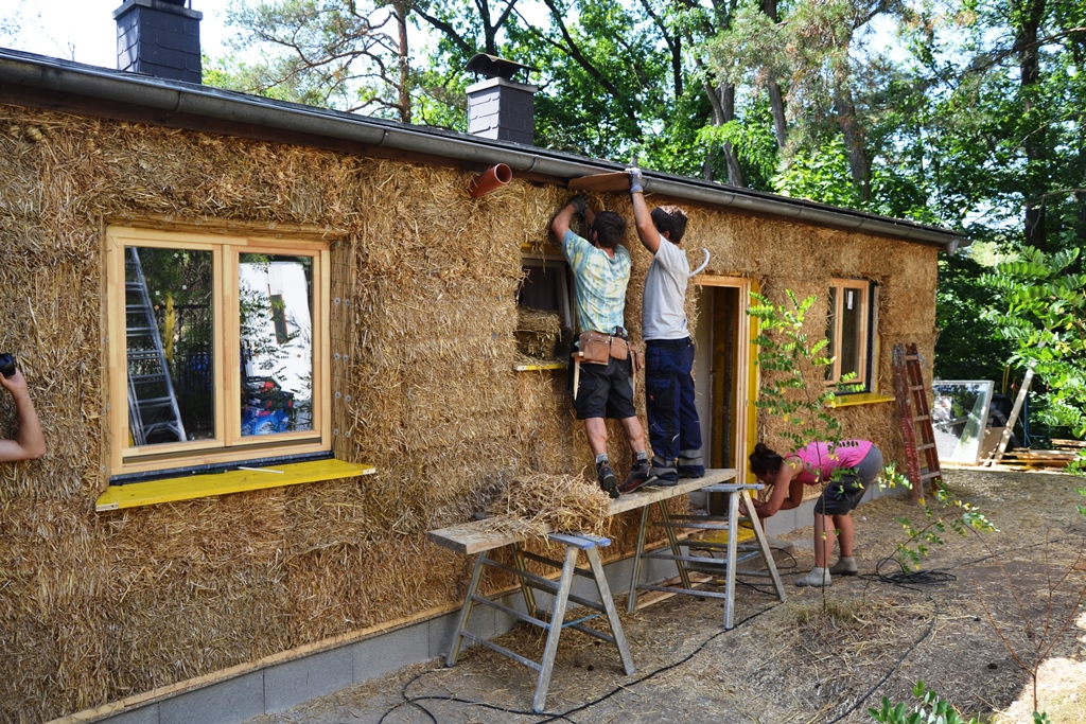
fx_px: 815
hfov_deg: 67.4
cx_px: 543
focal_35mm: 27
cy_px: 362
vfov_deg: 47.9
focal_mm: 18
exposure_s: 1/125
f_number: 5.6
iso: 110
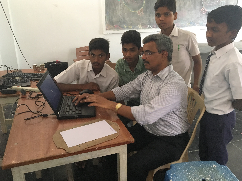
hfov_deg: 58.3
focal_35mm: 31
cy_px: 86
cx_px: 124
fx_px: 217
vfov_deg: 45.4
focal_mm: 4.15
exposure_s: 1/25
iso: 200
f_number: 2.2
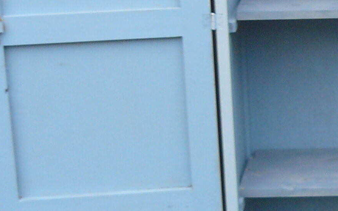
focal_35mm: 134
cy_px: 43
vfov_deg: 9.8
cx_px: 425
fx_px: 1234
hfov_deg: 15.0
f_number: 2.8
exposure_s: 1/30
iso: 125
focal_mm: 6
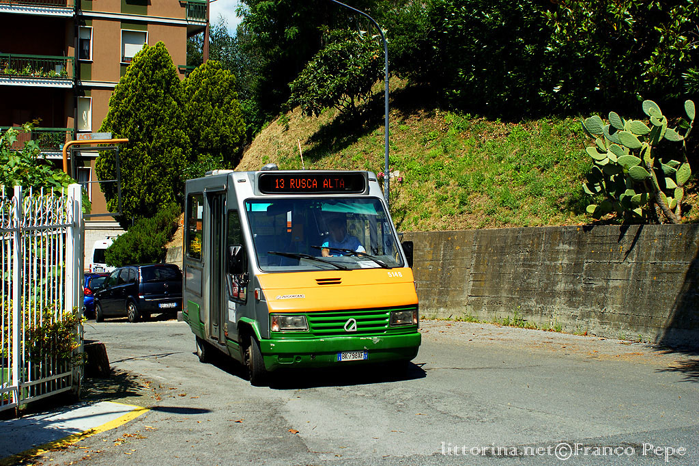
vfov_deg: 25.7
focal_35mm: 52
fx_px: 1019
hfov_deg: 37.9
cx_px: 350
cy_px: 233
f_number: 5.6
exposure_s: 1/500
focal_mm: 35
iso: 100
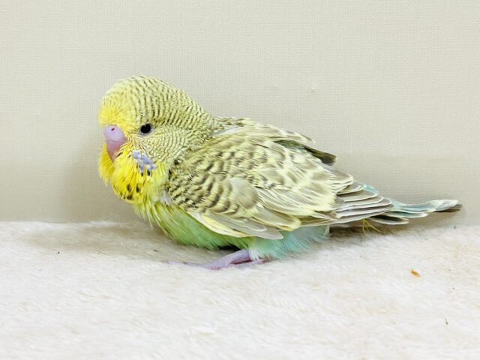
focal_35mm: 52
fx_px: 721
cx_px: 240
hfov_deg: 36.8
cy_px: 180
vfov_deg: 28.0
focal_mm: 6
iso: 100
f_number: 2
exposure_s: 1/99
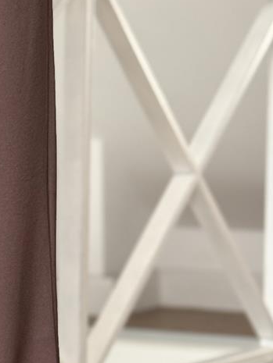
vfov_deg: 12.0
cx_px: -177
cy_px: 220
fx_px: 1734
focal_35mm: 165
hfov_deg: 8.7
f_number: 1.78
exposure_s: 1/50
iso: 80
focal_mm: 6.76
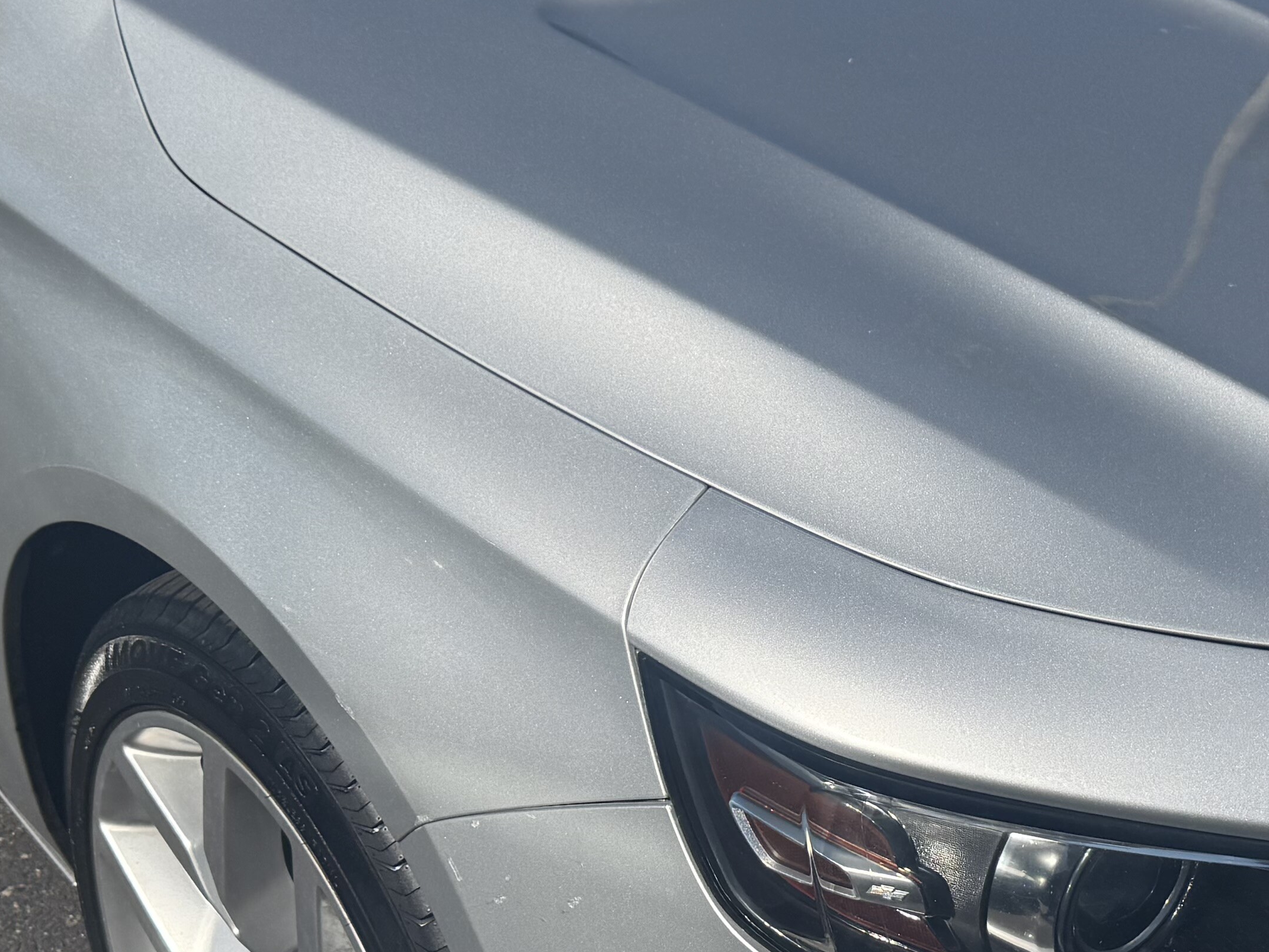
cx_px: 885
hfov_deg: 30.0
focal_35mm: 64
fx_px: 2346
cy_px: 490
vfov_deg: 22.9
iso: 100
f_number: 1.78
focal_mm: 6.76
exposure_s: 1/9091
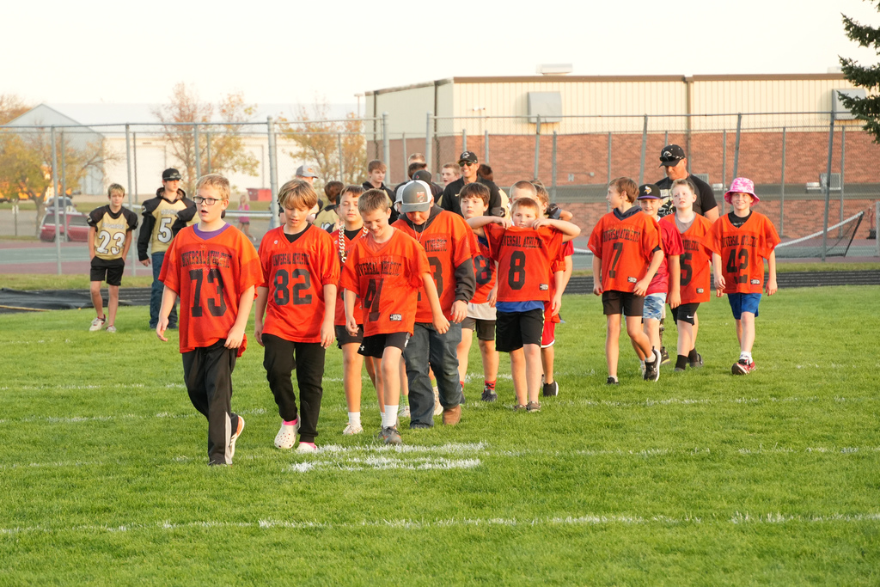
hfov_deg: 15.5
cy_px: 294
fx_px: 3227
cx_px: 440
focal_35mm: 132
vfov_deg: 10.4
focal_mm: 88
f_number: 5.6
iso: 1600
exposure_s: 1/400
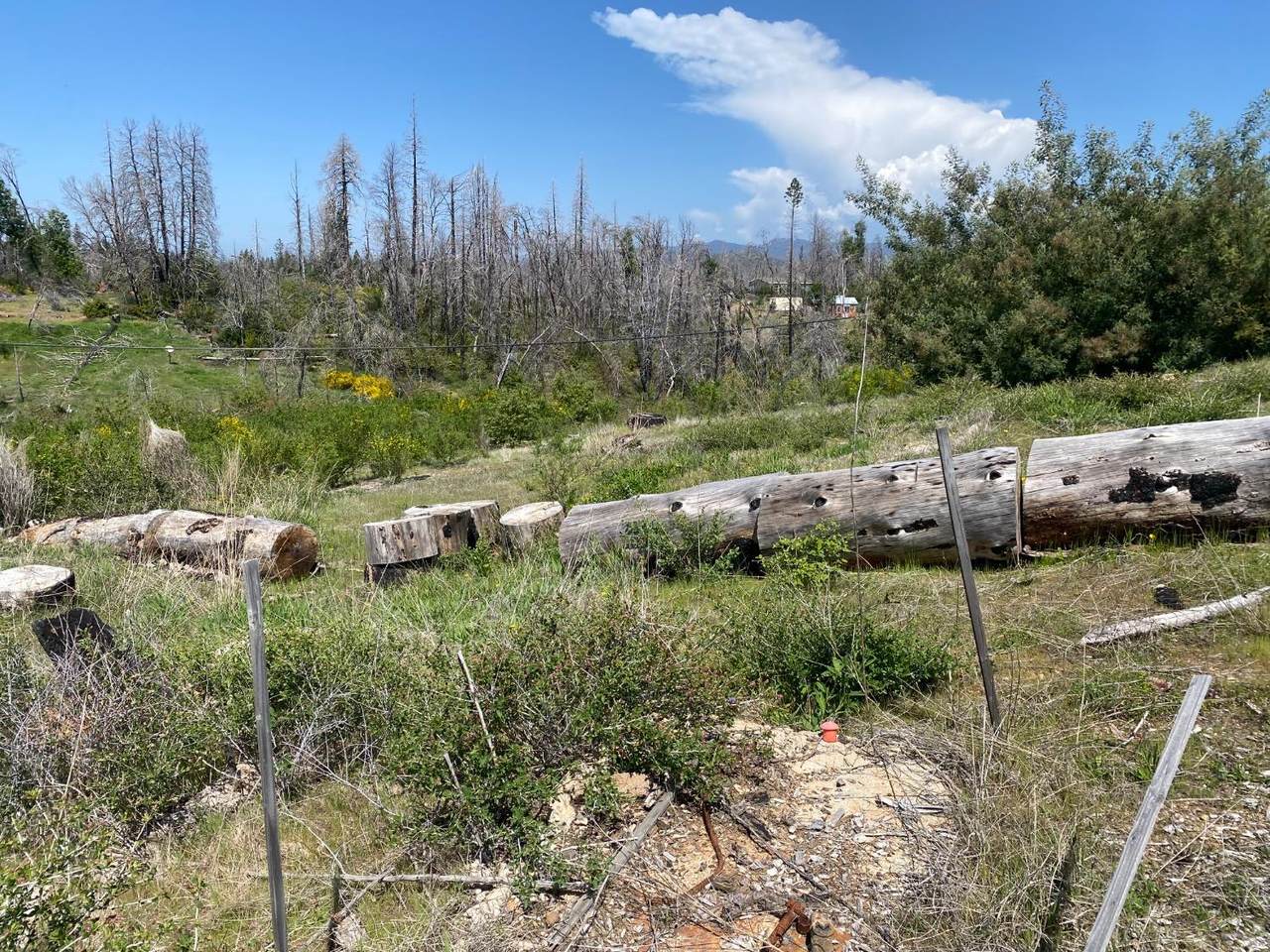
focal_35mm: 26
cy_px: 476
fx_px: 954
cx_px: 635
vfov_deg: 53.1
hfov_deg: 67.3
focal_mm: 4.25
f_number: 1.8
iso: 32
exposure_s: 1/2967
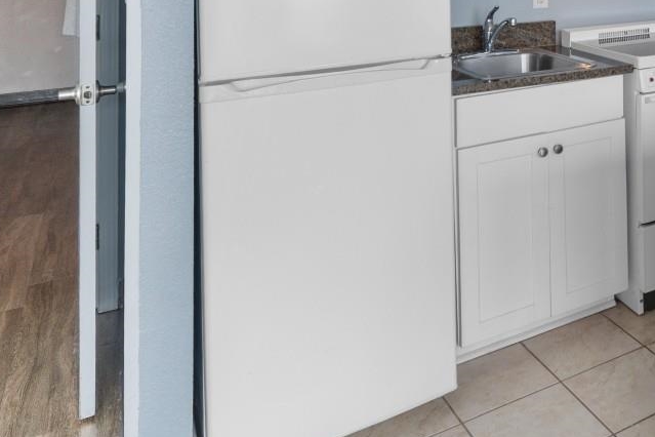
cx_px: 699
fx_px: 691
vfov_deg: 30.6
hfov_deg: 41.7
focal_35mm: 38
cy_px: -65
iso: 100
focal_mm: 10
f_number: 4.5
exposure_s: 1/80
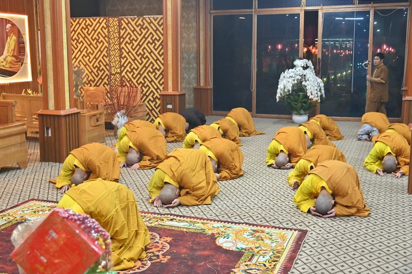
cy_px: 135
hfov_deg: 47.4
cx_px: 201
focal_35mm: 41
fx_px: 469
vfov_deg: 32.6
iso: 2000
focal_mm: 40
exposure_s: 1/125
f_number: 4.5
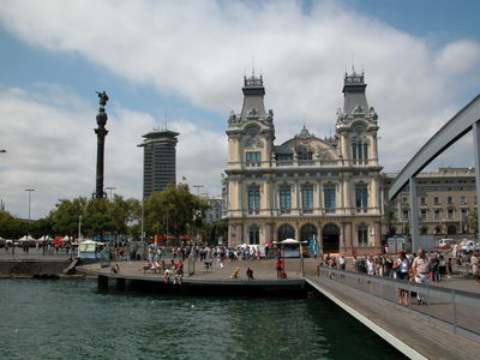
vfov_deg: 40.7
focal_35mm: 35
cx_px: 240
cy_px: 180
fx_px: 485
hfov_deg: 52.6
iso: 100
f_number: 8
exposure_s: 1/392
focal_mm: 8.9
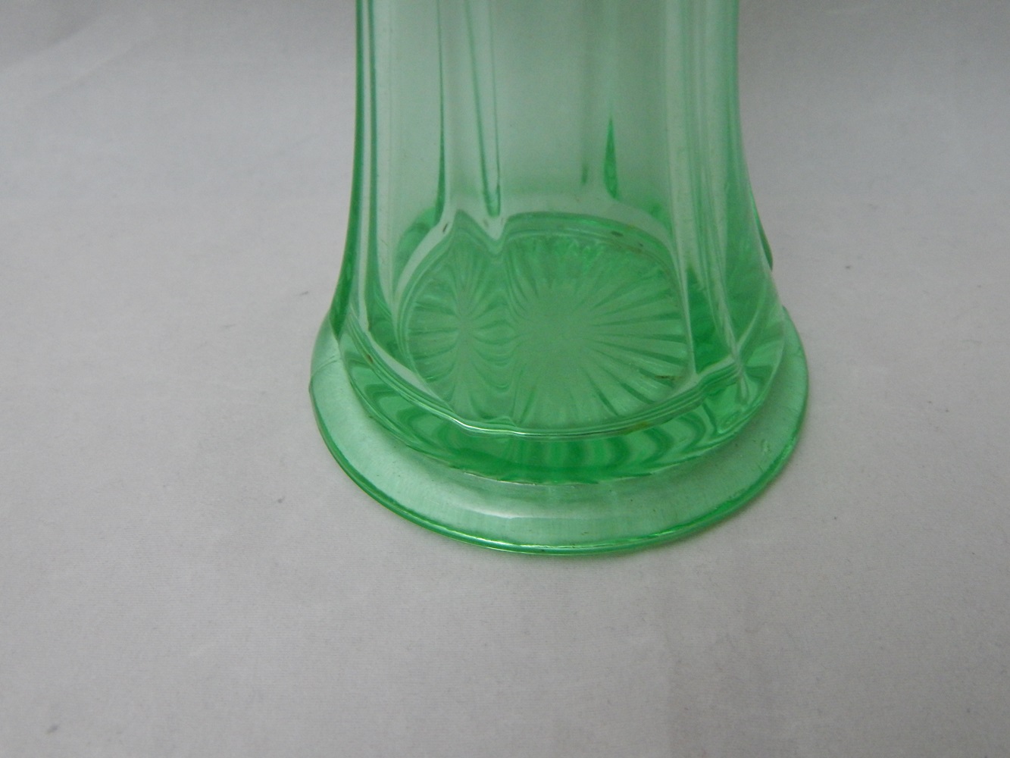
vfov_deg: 40.7
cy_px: 379
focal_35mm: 35
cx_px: 505
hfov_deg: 52.6
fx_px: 1021
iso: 400
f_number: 3.3
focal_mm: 6.1
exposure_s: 1/20
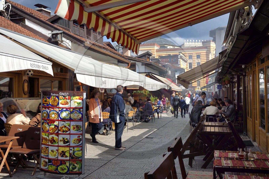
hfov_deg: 48.5
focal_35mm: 40
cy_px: 90
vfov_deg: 33.3
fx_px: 299
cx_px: 134
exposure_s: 1/250
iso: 200
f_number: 11
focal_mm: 40
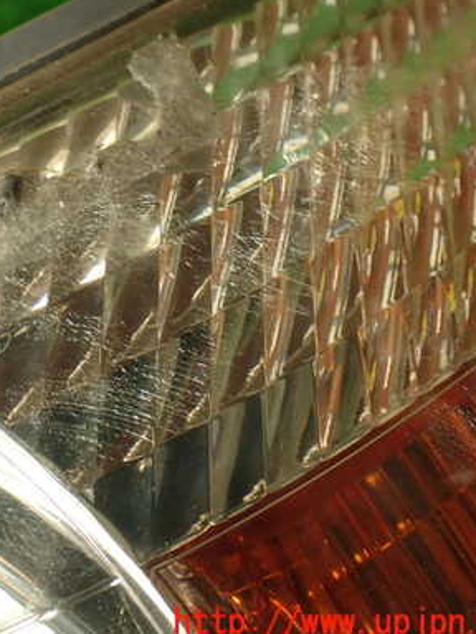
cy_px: 272
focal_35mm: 50
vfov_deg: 38.1
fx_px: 917
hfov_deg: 28.1
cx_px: 51
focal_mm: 5.79
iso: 100
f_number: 2.4
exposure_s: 1/80
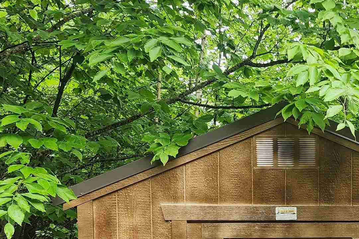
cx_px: 303
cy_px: 258
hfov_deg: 28.8
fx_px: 678
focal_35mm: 68
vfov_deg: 19.2
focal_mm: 6.4
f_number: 1.8
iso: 64
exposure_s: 1/180
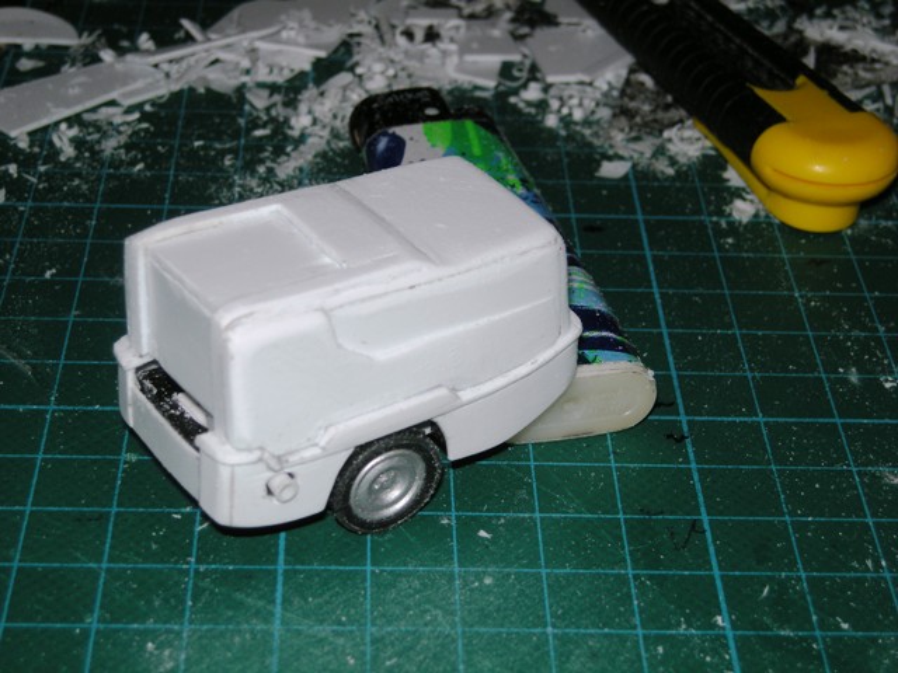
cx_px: 449
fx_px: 2179
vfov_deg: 17.6
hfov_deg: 23.3
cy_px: 336
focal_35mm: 84
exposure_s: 1/60
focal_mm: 13.7
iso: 64
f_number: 8.3
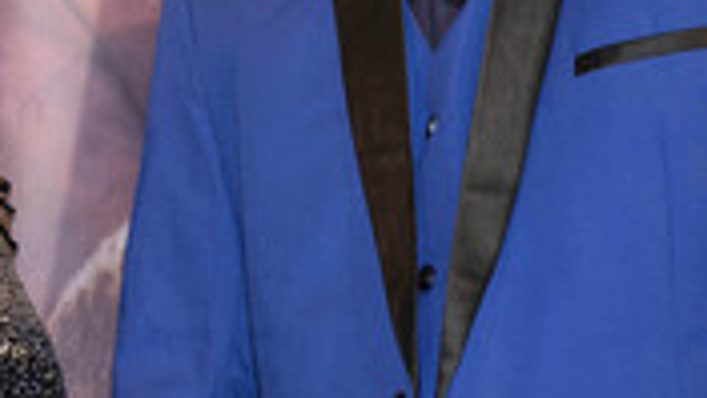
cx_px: 215
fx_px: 2418
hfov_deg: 16.6
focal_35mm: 129
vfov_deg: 9.2
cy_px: -125
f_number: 5
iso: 800
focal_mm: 48
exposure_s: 1/200
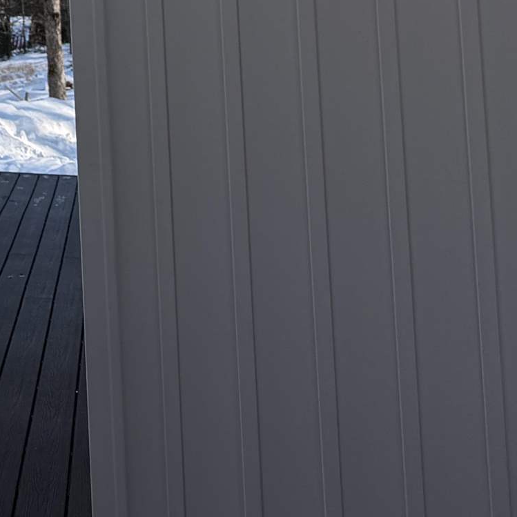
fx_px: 1470
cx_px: -455
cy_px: -212
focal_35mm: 87
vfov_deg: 18.2
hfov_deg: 16.3
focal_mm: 6.76
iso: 80
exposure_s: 1/2299
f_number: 1.78
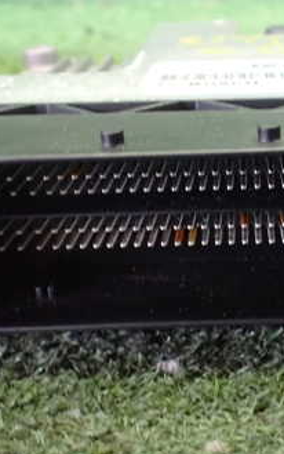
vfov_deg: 35.1
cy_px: 221
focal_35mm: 58
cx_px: 273
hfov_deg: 21.7
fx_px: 717
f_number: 2.3
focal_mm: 5.4
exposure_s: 1/30
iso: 1250
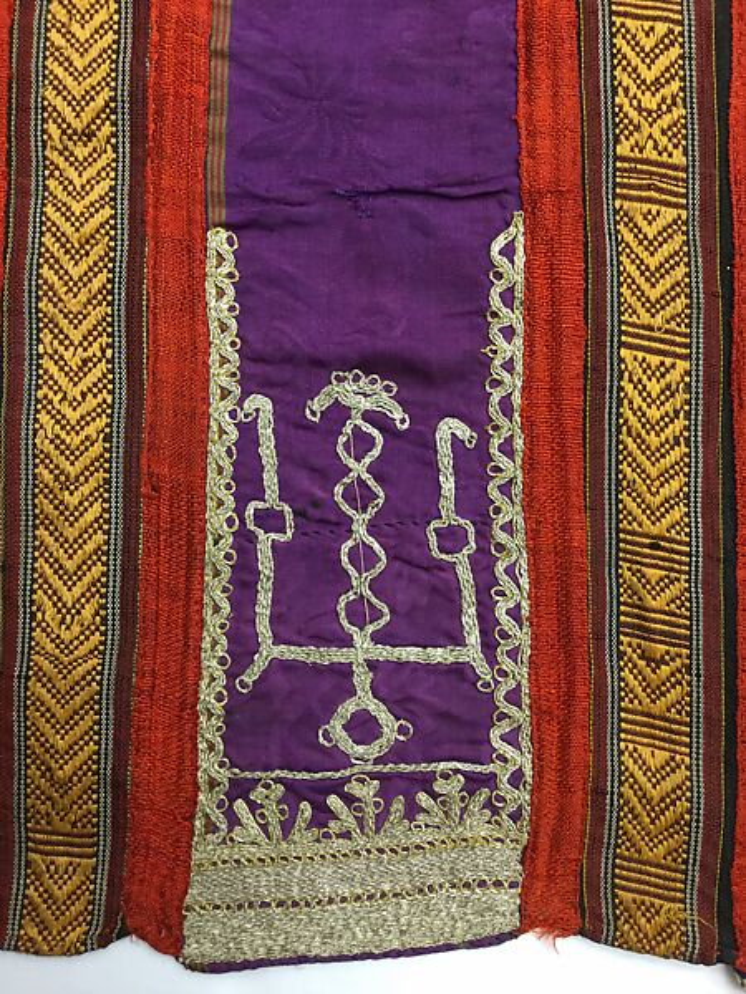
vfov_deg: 58.4
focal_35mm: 31
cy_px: 497
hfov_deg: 45.4
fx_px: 891
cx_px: 373
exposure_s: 1/30
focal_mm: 3.3
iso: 80
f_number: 2.4
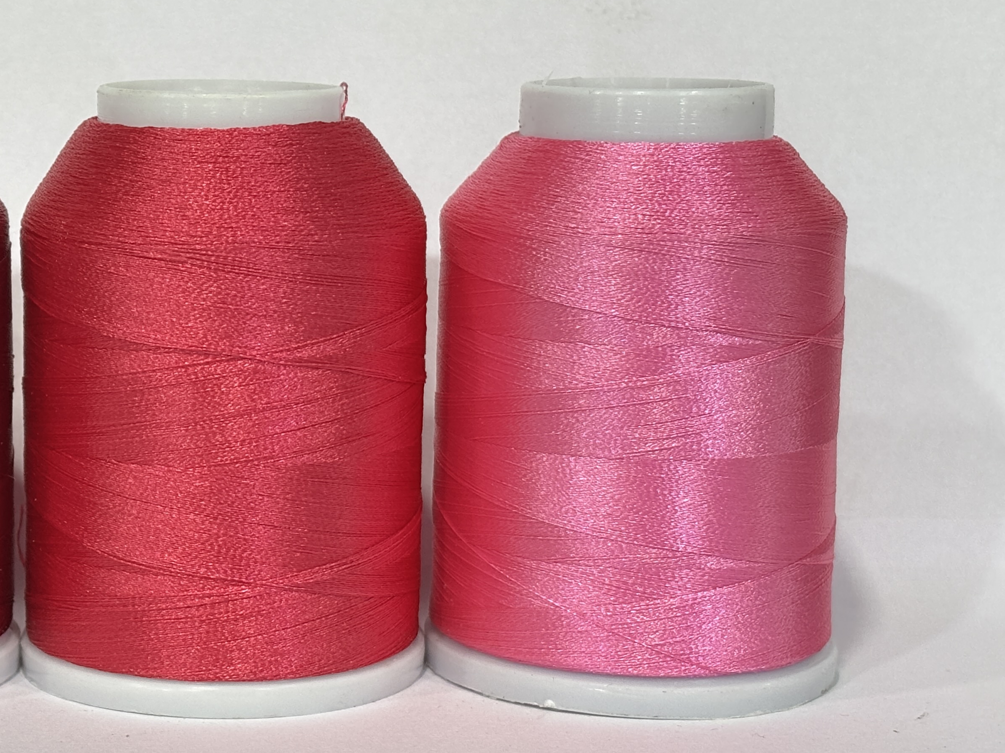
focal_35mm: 88
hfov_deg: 21.9
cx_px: 188
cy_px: 402
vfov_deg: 16.8
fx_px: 2555
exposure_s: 1/33
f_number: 1.6
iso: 250
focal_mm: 5.96
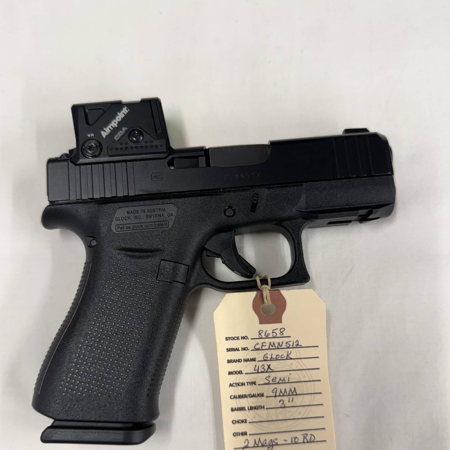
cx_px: 221
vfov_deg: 55.3
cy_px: 266
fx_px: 427
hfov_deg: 55.6
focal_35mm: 29
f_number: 1.78
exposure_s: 1/120
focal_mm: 6.76
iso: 125
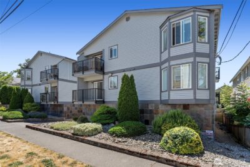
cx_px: 125
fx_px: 125
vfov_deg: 67.4
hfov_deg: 90.0
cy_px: 84
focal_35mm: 18
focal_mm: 18
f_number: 7.1
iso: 125
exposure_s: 1/50
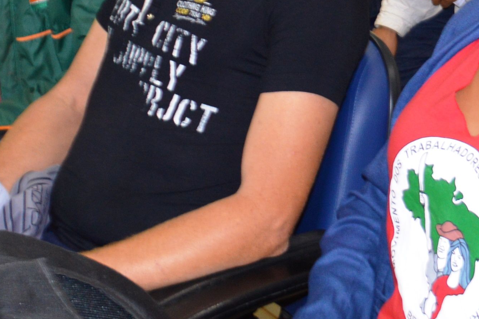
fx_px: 1210
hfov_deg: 22.1
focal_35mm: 91
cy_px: -109
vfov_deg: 14.3
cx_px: 392
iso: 560
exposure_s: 1/60
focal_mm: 18
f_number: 3.5
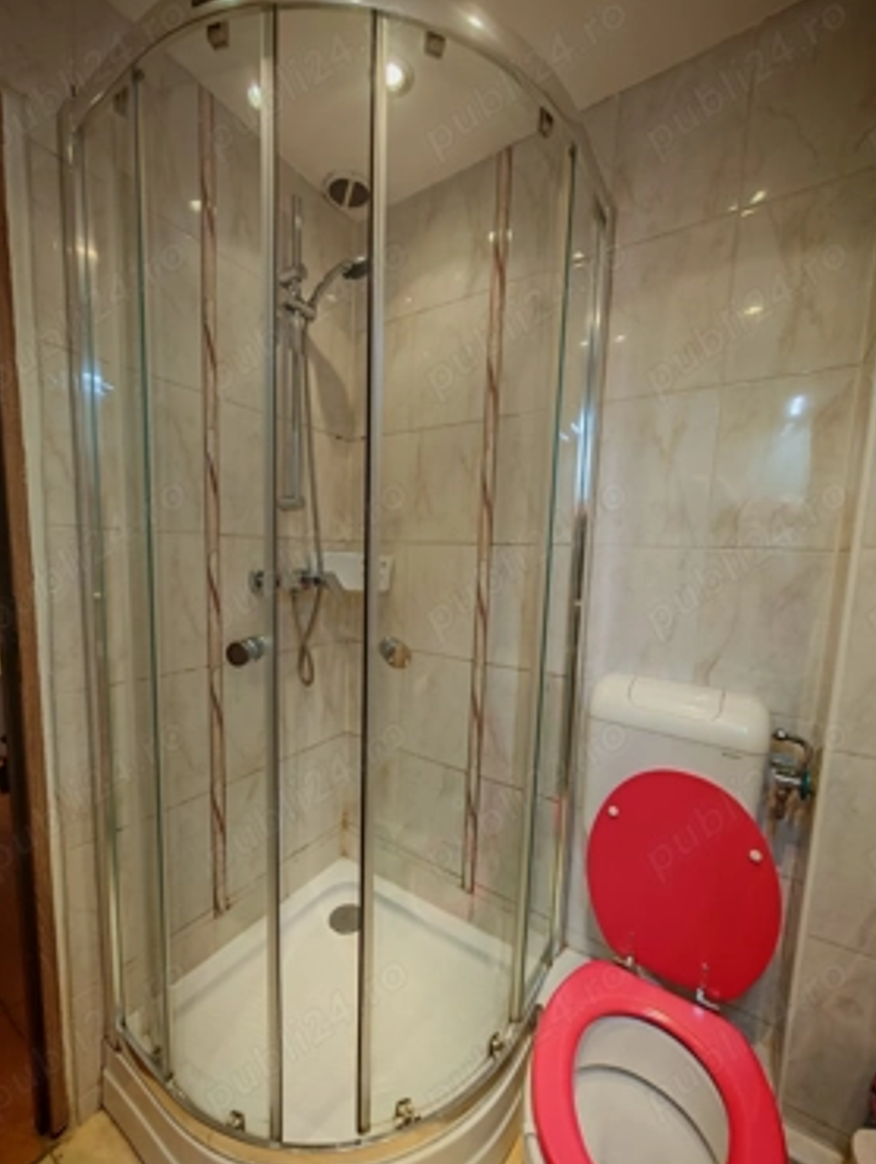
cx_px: 414
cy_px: 609
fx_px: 472
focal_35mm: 14
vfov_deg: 101.9
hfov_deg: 85.7
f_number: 2
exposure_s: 1/33
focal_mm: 1.82
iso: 250
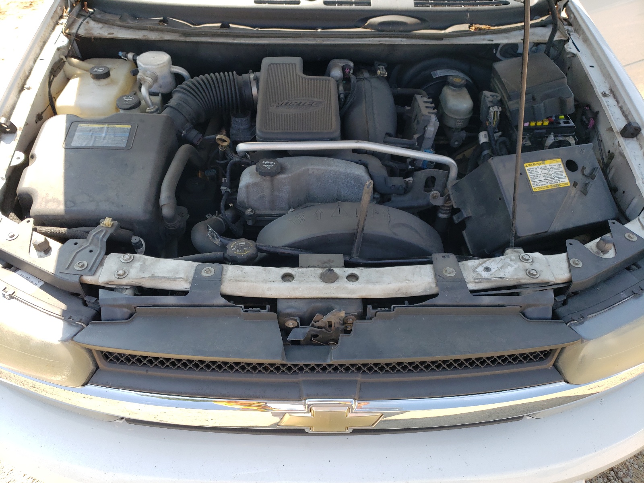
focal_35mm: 26
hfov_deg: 67.3
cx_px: 322
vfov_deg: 53.1
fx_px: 484
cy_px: 242
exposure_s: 1/667
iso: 50
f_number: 1.5
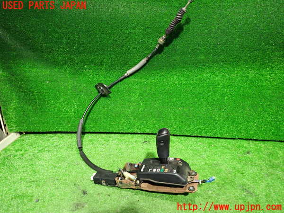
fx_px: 205
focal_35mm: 25
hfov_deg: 69.4
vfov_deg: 54.9
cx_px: 142
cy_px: 106
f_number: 2
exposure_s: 1/30
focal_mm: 4.5
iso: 800
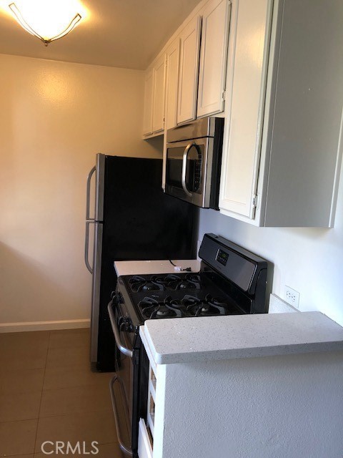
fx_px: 370
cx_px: 172
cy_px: 229
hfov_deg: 49.7
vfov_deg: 63.4
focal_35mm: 28
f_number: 1.8
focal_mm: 4
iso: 40
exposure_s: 1/24
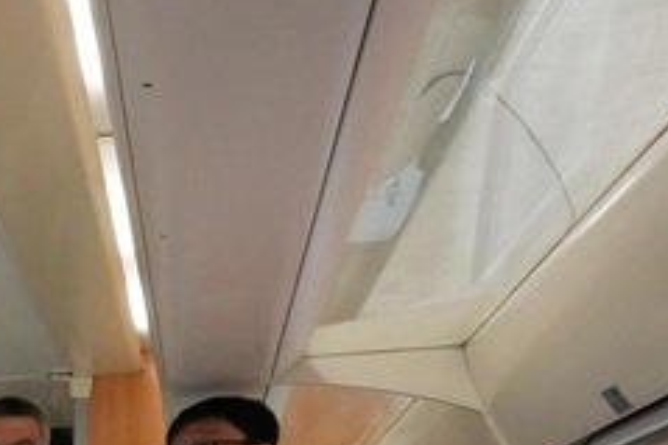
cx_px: -461
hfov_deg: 23.3
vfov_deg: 19.7
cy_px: 715
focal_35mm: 57
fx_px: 1057
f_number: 9
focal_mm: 16
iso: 5000
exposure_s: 1/200
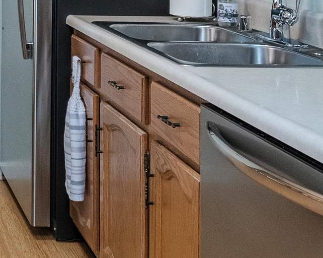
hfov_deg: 23.1
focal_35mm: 71
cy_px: -91
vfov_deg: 19.6
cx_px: -119
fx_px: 679
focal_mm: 11
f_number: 7.1
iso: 1000
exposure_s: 1/4
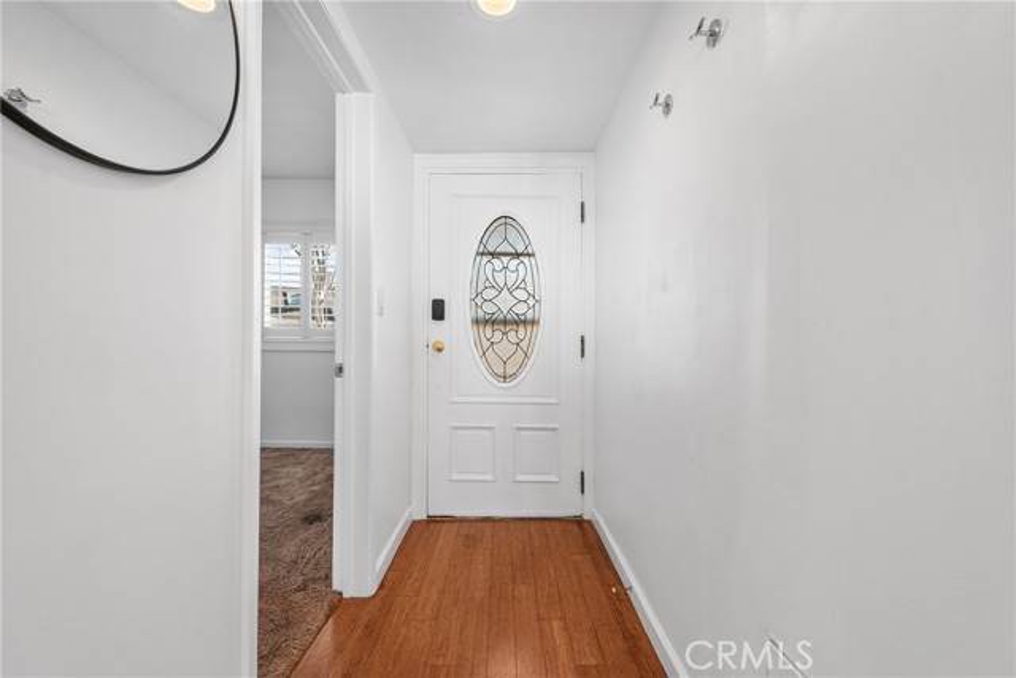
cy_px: 339
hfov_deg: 104.2
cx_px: 508
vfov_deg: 81.2
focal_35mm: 14
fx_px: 395
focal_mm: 14
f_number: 6.3
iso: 320
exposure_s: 1/40
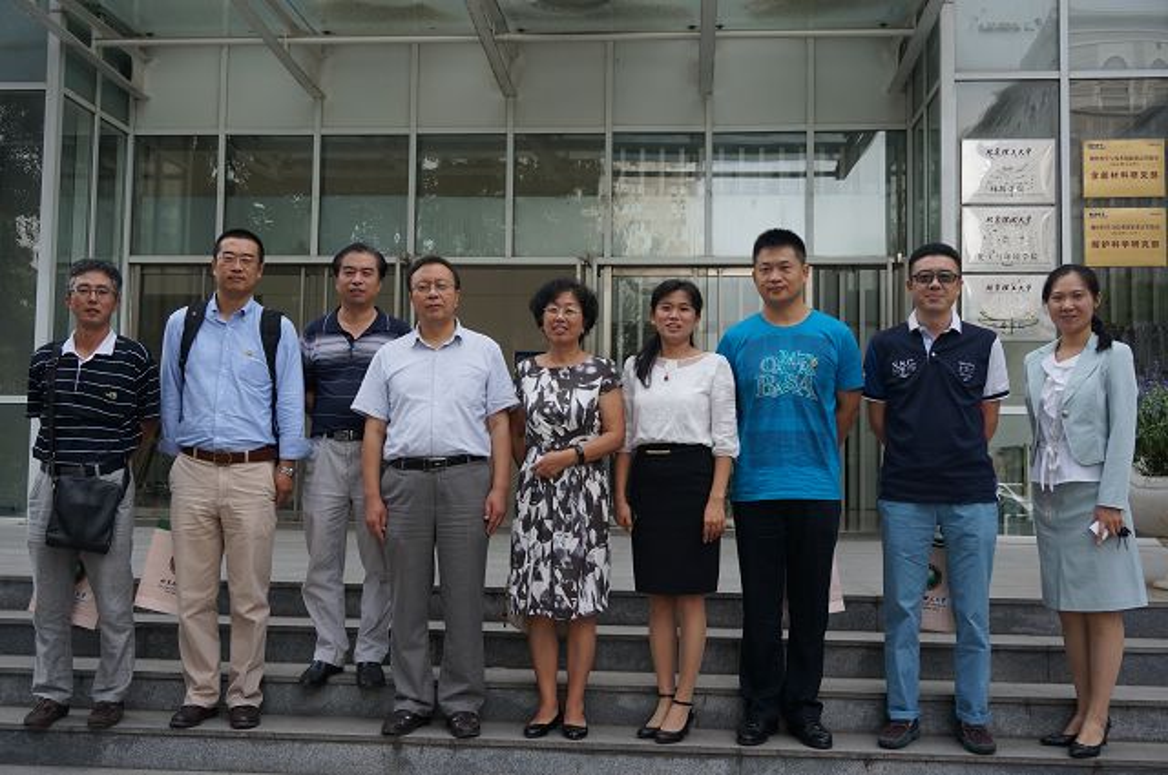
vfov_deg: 35.4
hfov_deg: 51.3
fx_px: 1215
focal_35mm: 38
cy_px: 388
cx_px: 584
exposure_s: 1/160
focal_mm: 25
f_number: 5
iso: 100
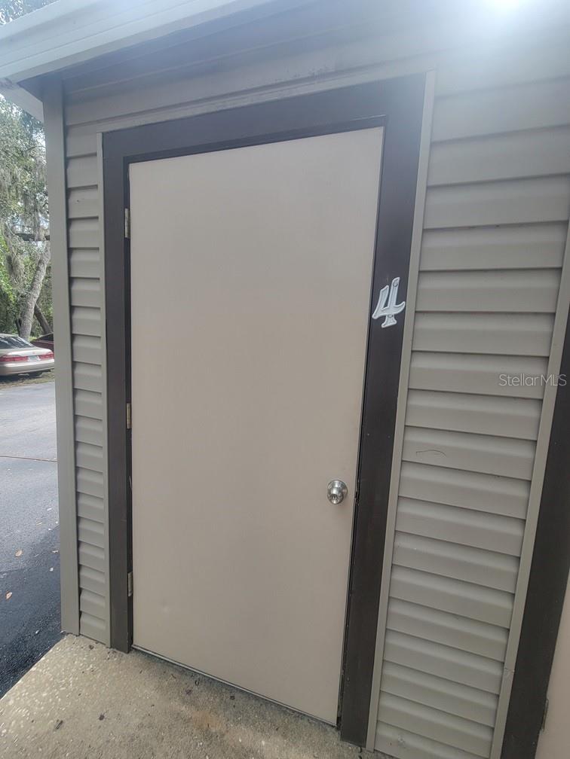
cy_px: 380
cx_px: 285
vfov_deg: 106.2
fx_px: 285
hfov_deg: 89.9
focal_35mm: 13
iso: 50
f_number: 2.2
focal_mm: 2.2
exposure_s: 1/273
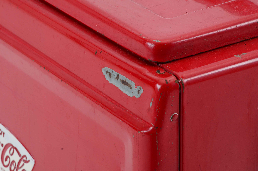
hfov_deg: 13.1
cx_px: 129
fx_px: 1126
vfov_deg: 8.7
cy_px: 86
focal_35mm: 158
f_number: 16
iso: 400
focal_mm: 105
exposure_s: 1/160
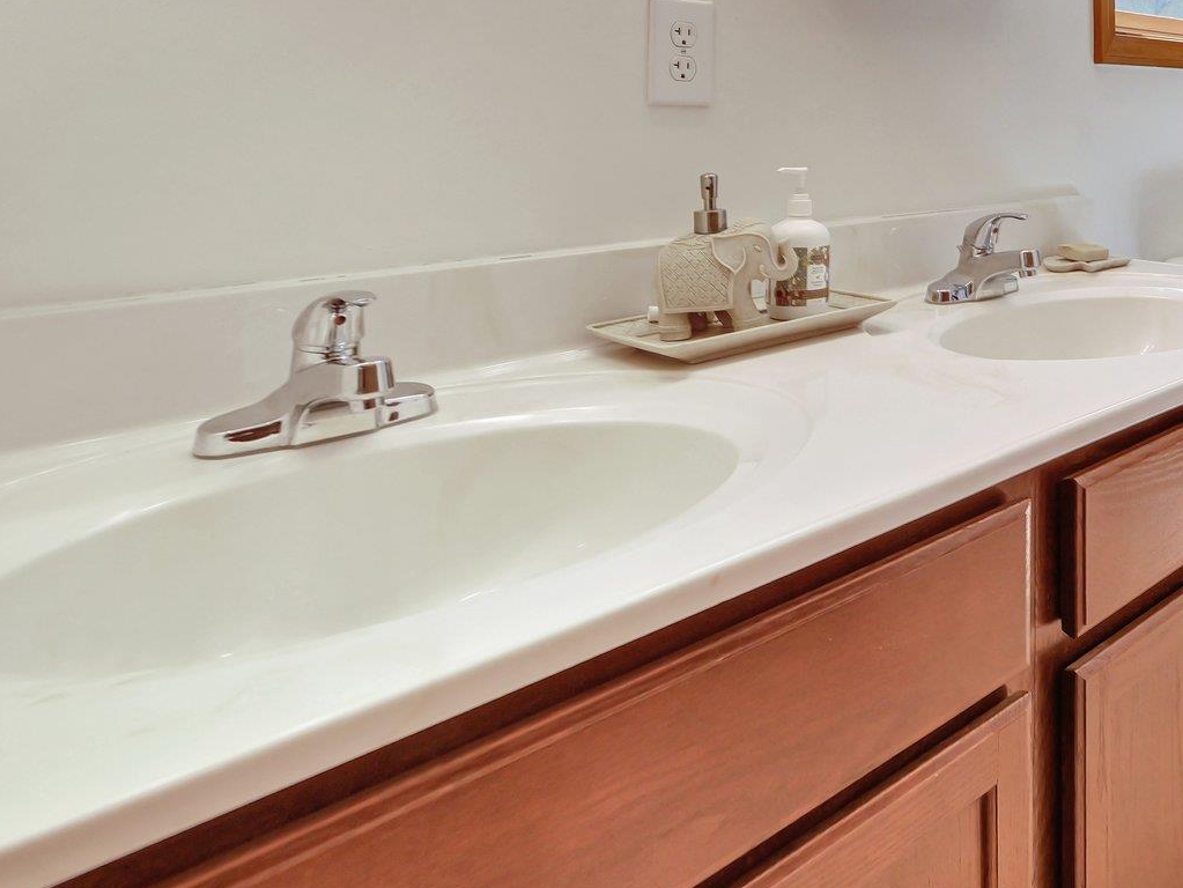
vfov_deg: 46.0
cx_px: 1028
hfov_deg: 56.2
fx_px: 957
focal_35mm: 28
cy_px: 125
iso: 800
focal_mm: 7
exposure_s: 1/500
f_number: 3.2
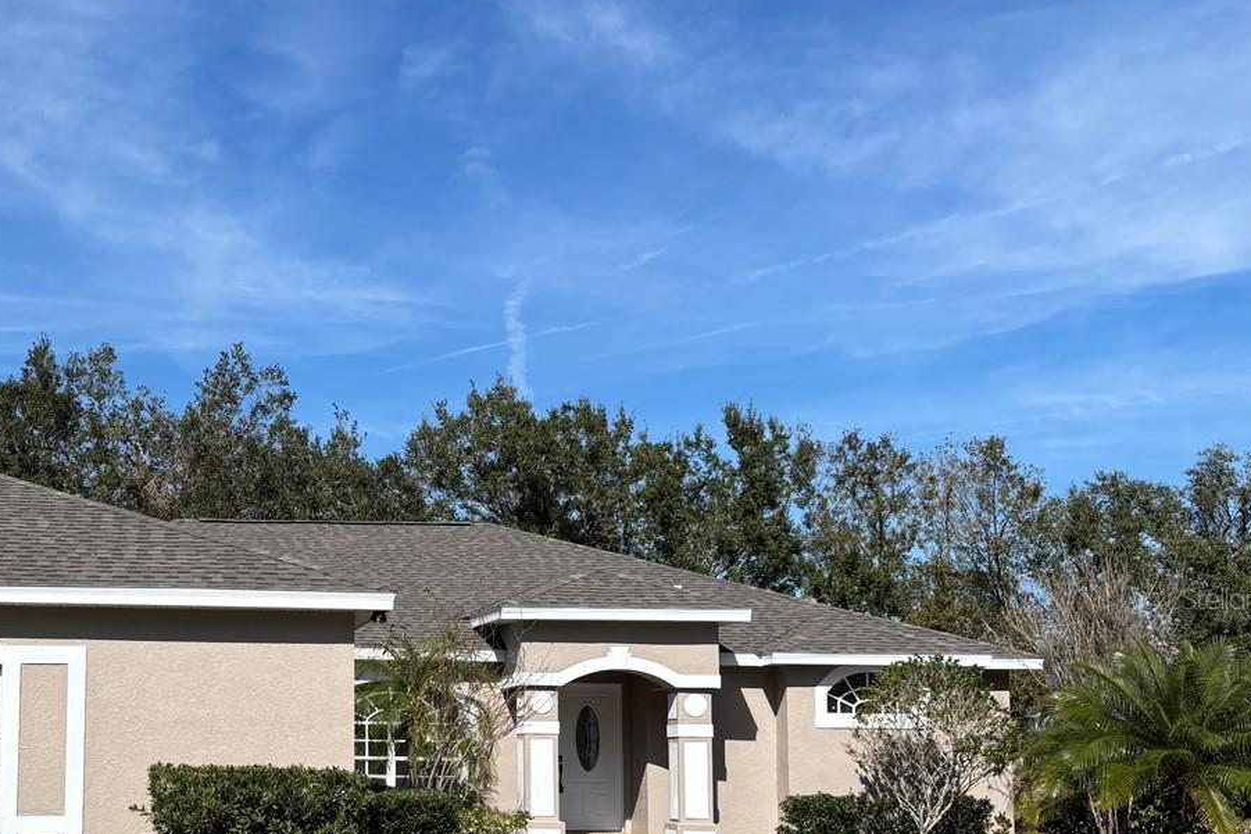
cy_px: 598
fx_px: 1668
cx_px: 201
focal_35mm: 48
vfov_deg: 27.8
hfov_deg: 39.1
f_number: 1.6
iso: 50
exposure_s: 1/4854
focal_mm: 5.96
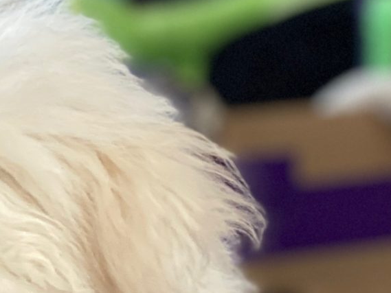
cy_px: 378
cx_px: 21
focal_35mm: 234
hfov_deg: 8.4
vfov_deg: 6.3
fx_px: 2644
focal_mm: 6
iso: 200
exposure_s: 1/40
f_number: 2
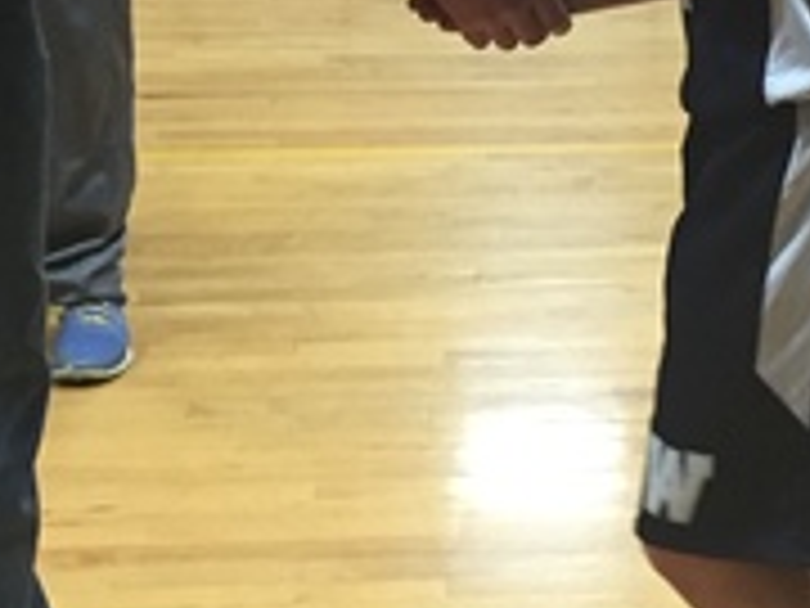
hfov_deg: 19.0
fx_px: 2410
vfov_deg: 14.0
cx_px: 531
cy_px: -117
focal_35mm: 103
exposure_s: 1/30
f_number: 2.2
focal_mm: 4.15
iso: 160
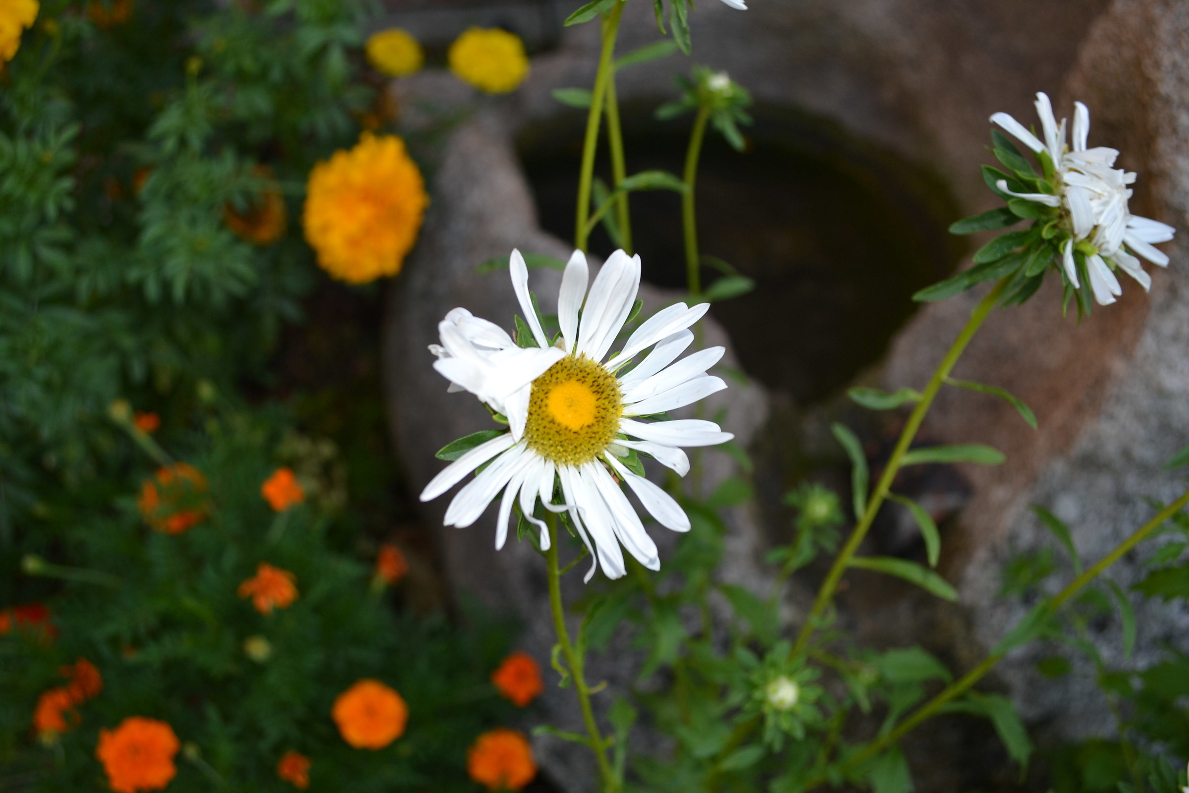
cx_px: 594
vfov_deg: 43.6
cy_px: 396
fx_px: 991
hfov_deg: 61.9
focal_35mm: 30
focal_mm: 20
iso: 140
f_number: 4
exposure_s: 1/80
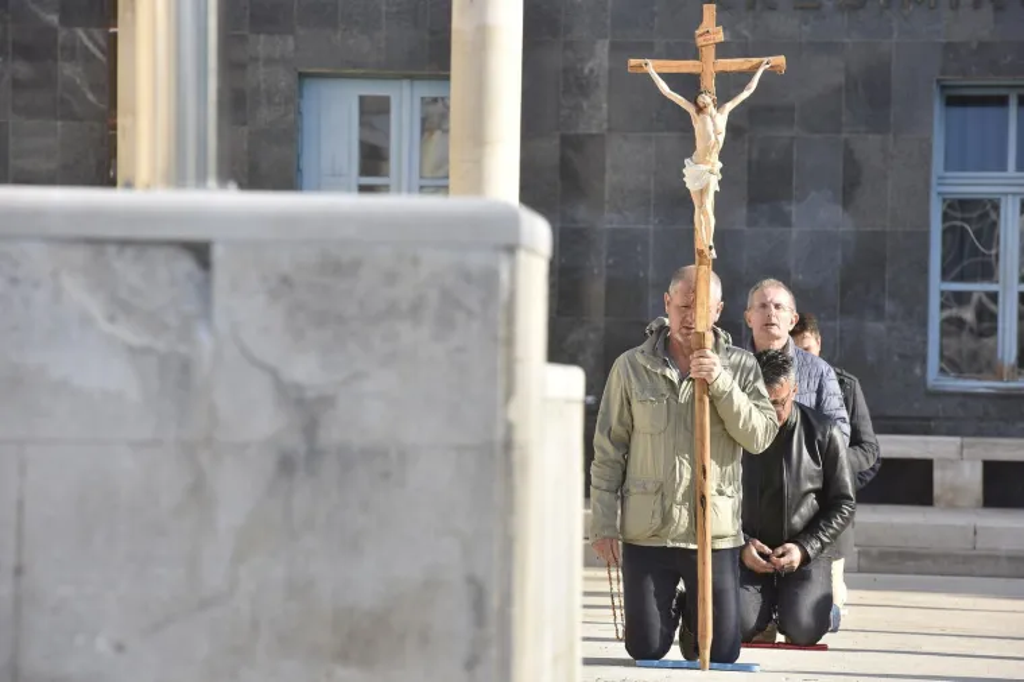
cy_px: 341
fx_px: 5686
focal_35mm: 200
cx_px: 512
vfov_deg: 6.9
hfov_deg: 10.3
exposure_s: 1/320
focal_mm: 200
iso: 320
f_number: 11
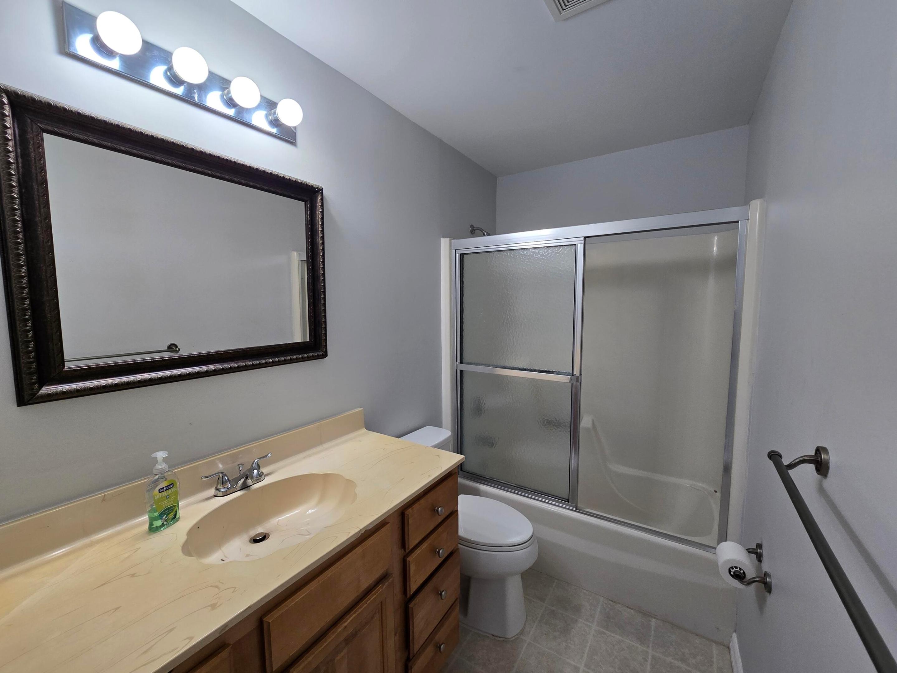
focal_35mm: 13
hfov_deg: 106.2
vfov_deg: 89.9
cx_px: 448
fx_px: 337
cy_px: 336
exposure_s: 1/60
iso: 100
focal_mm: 2.2
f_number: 2.2
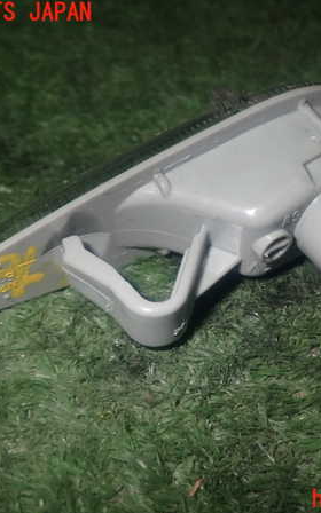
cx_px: 227
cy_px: 256
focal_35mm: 54
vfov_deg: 37.5
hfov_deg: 23.8
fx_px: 756
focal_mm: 6.83
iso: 200
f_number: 8
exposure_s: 1/40
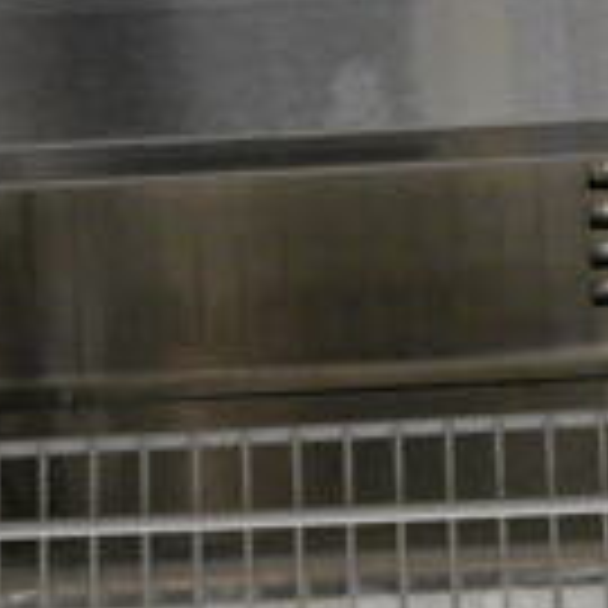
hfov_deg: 12.6
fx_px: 2742
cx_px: 509
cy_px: 793
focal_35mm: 138
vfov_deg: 12.3
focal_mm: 24
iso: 6400
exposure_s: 1/200
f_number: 5.6
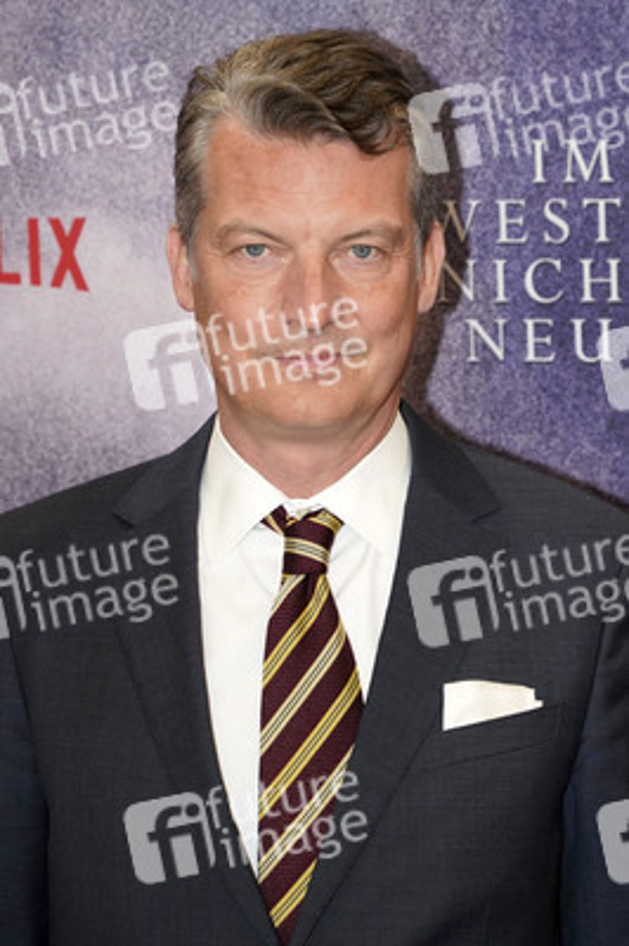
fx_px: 3413
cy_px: 473
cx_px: 314
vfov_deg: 15.8
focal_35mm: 130
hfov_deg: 10.5
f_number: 5.6
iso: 640
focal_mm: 130
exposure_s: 1/160
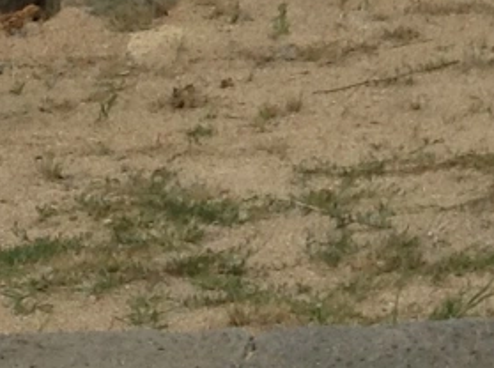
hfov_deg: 8.0
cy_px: -591
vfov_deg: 5.8
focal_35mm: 242
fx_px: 3446
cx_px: 768
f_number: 2.4
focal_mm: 4.28
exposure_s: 1/1374
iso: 50
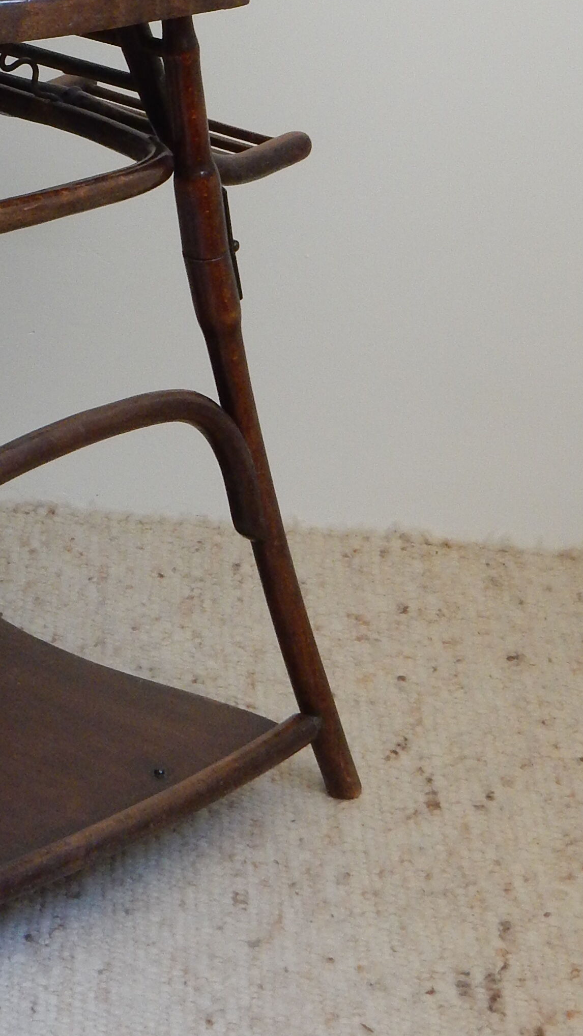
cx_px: -260
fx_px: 2913
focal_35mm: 106
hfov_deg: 11.0
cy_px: 62
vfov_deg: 19.7
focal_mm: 7.6
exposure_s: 1/30
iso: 280
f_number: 4.2
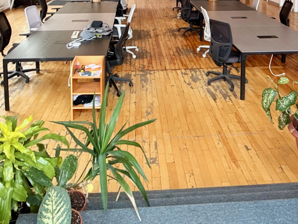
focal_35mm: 35
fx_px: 301
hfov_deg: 52.6
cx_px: 157
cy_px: -21
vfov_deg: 35.1
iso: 125
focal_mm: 2.22
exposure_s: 1/99
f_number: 2.2
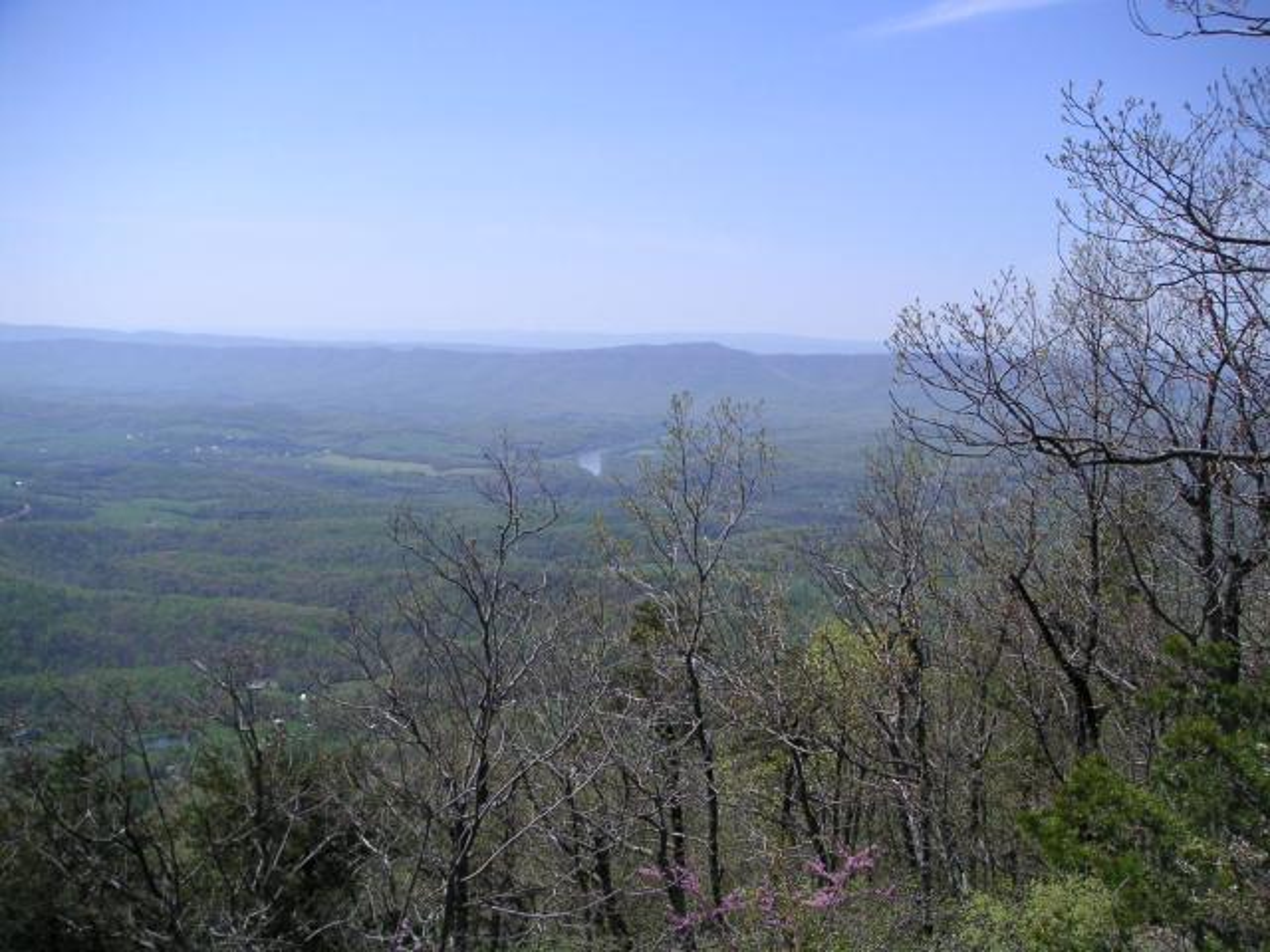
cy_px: 476
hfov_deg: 50.1
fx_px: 1357
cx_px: 635
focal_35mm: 37
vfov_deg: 38.7
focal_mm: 5.7
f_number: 6.7
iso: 50
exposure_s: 1/180
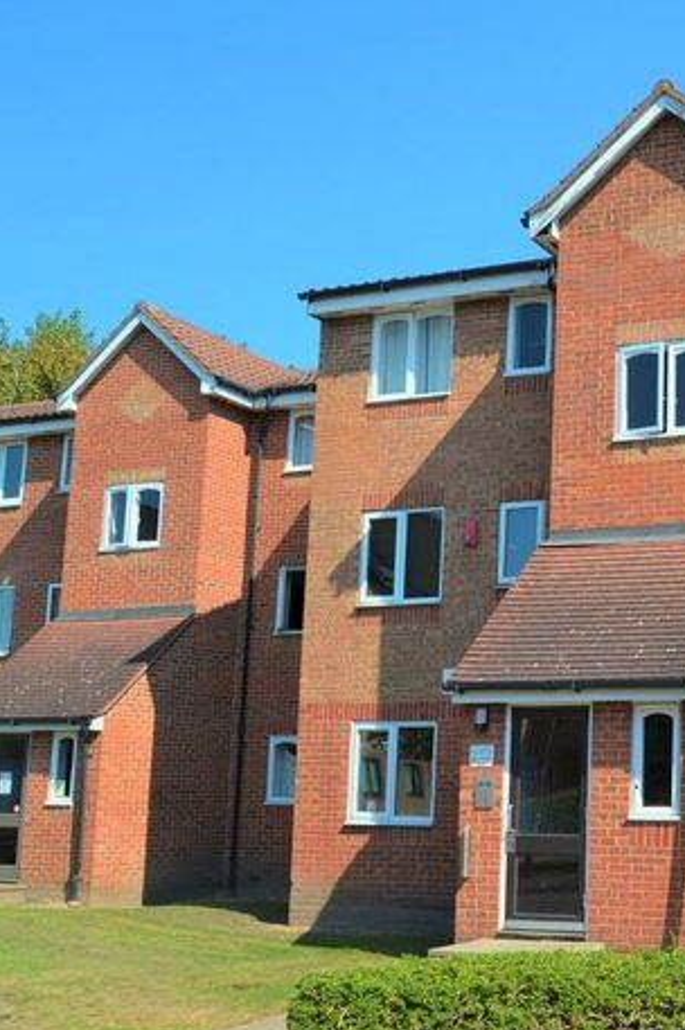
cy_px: 522
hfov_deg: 26.5
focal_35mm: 46
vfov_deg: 42.8
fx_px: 1315
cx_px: 784
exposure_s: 1/200
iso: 100
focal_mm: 20
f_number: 7.1
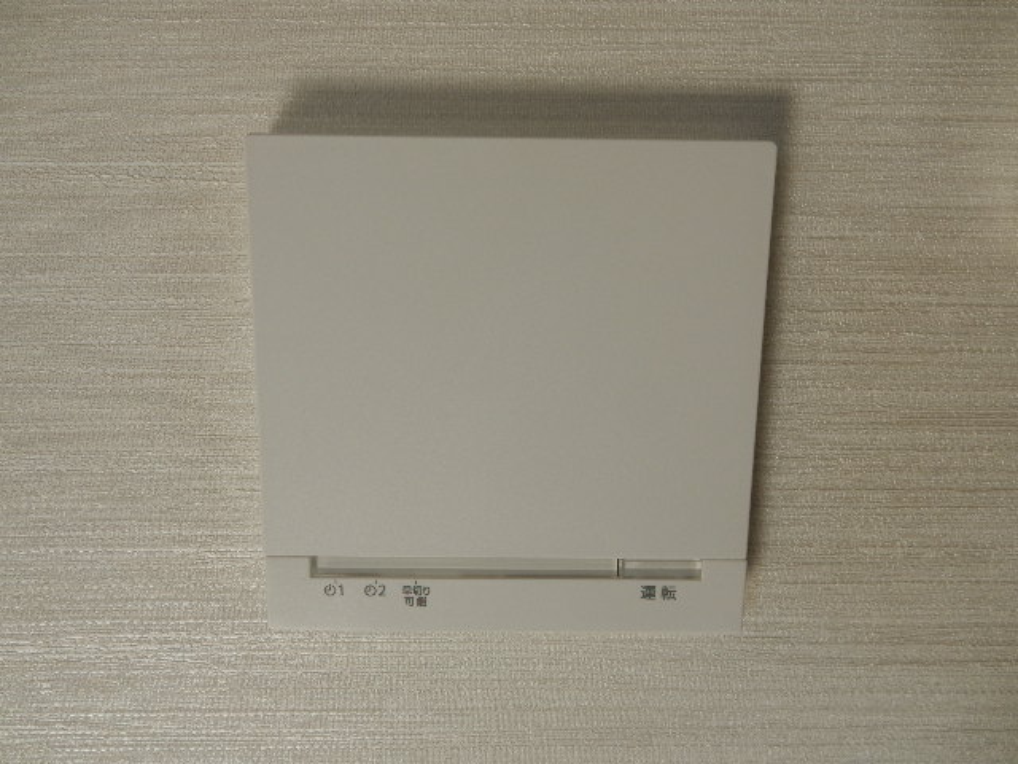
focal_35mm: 25
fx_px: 735
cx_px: 509
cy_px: 382
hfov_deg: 69.4
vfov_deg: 54.9
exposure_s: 1/100
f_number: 3.7
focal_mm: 4.5
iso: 125
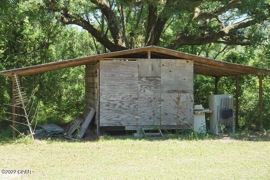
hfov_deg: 36.9
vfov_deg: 25.1
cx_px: 135
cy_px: 90
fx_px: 405
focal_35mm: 54
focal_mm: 36
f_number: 11
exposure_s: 1/2000
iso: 6400
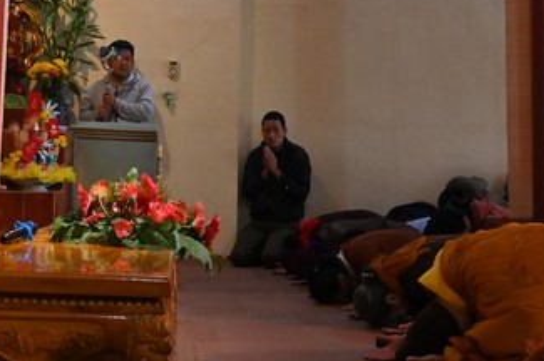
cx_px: 229
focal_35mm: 60
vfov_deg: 22.4
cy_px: 109
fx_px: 906
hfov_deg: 33.4
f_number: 6.3
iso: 2500
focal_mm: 30
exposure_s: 1/200
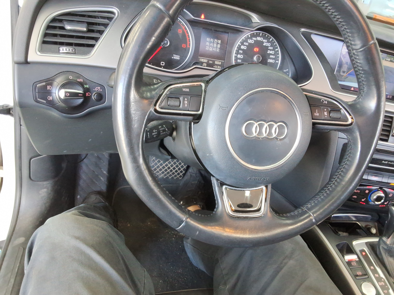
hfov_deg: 63.4
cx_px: 197
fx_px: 319
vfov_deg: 49.7
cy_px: 148
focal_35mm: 28
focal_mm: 2.91
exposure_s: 1/40
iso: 117
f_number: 1.9
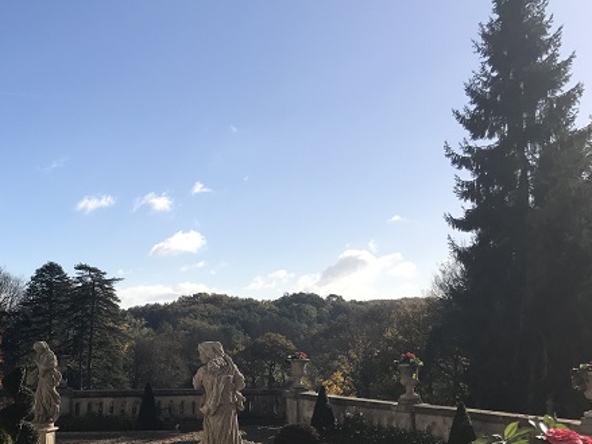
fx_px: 872
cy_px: 316
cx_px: 76
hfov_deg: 35.6
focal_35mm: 51
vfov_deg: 28.3
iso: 20
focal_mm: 3.99
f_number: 1.8
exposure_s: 1/3096
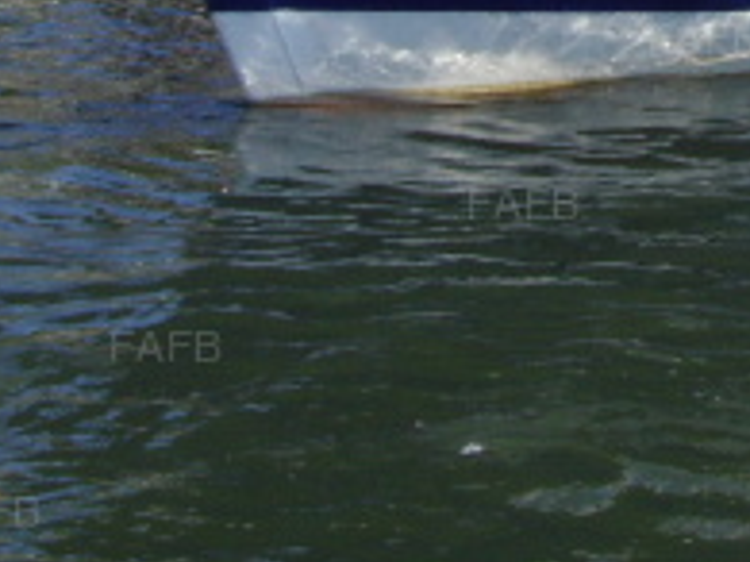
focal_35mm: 128
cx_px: 762
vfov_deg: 11.0
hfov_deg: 15.1
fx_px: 2772
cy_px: -327
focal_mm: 6.6
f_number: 6.3
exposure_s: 1/250
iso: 80
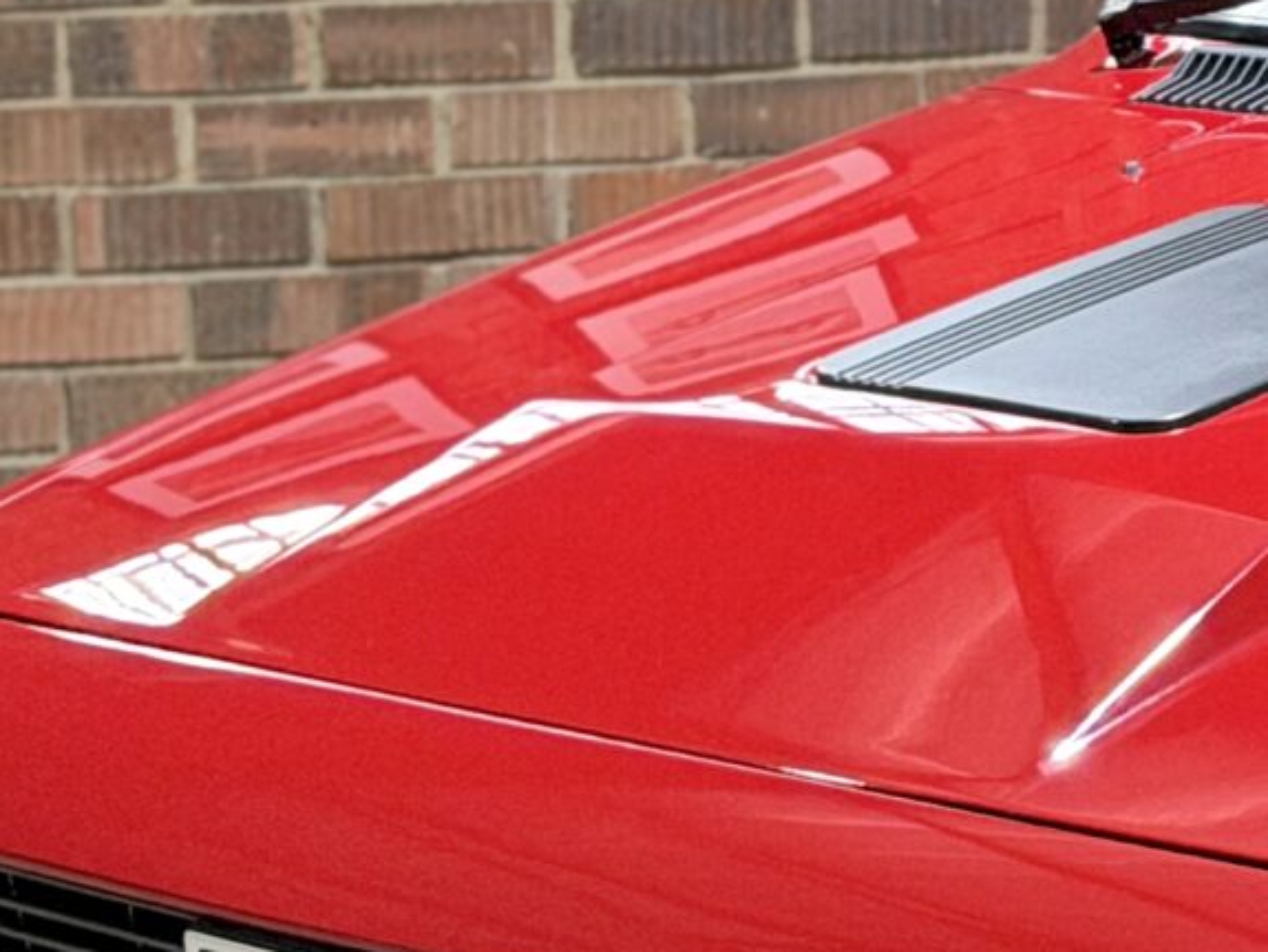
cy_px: 404
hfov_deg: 9.0
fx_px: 7842
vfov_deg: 6.9
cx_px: 1904
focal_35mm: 214
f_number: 1.78
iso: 250
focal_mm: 6.76
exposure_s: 1/33
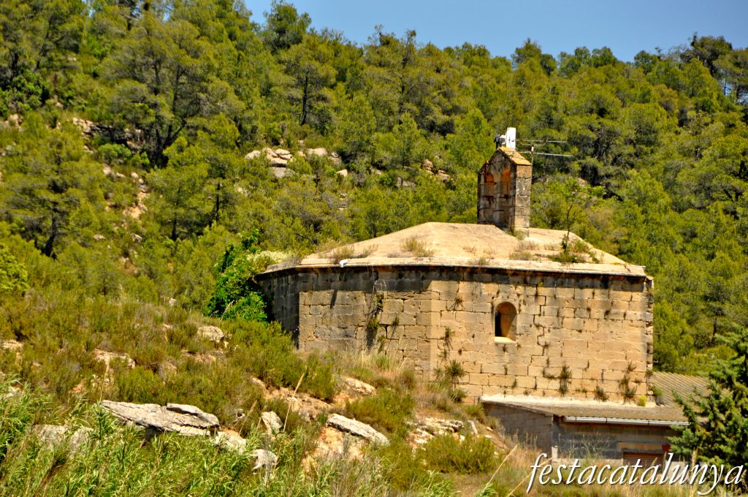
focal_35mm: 300
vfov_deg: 4.6
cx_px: 374
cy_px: 248
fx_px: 6225
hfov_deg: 6.9
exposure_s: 1/1000
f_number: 8
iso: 640
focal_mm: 200
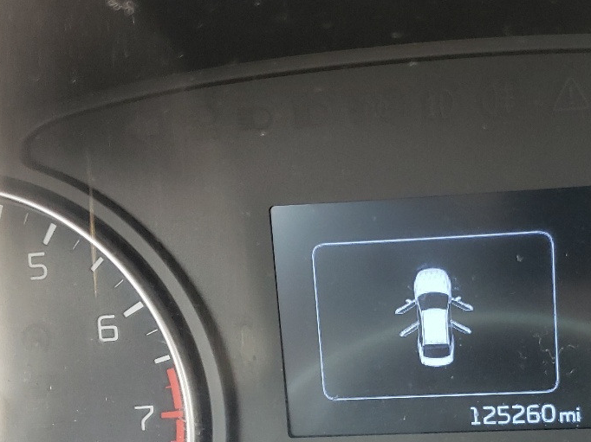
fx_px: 1041
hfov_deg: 31.1
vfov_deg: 23.4
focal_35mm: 61
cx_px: 453
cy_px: 394
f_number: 1.5
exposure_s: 1/60.2
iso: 64
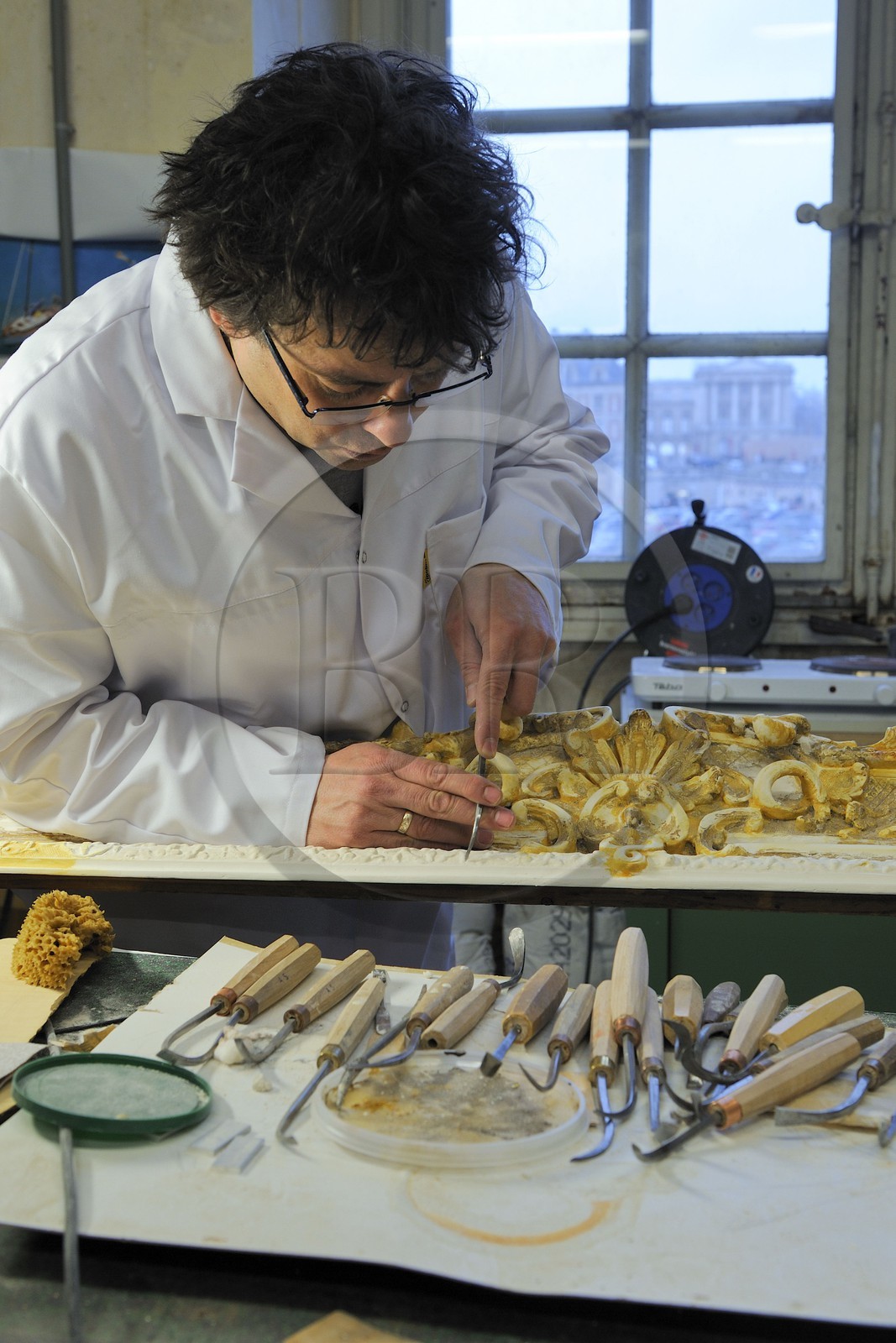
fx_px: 1493
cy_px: 672
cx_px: 448
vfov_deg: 48.5
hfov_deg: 33.4
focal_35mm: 40
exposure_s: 1/60
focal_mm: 40
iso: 400
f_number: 7.1
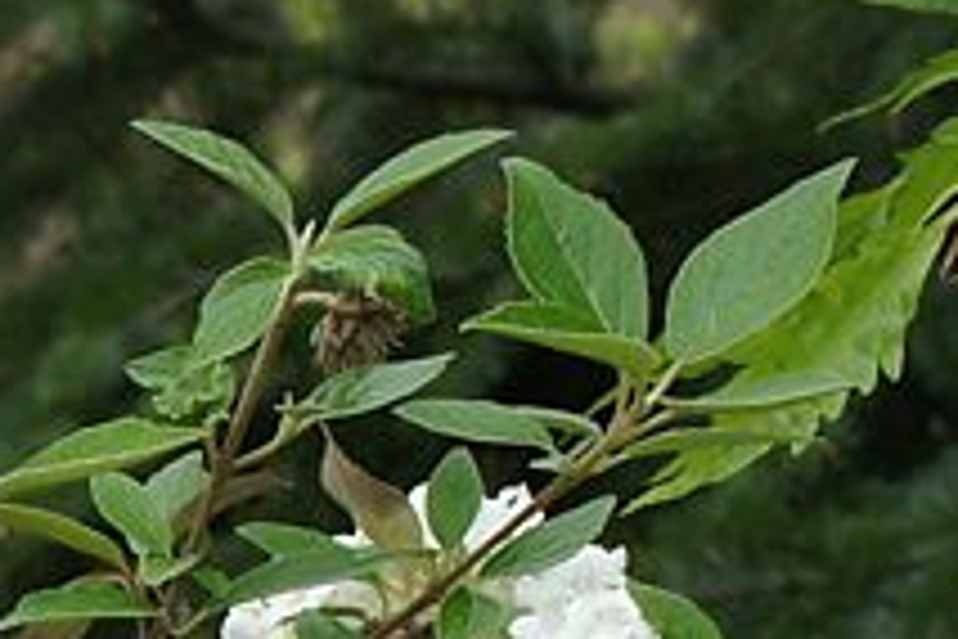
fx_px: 7184
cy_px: 1850
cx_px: -1174
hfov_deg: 7.2
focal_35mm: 270
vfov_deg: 4.9
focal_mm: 30
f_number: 6.3
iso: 200
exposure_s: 1/125
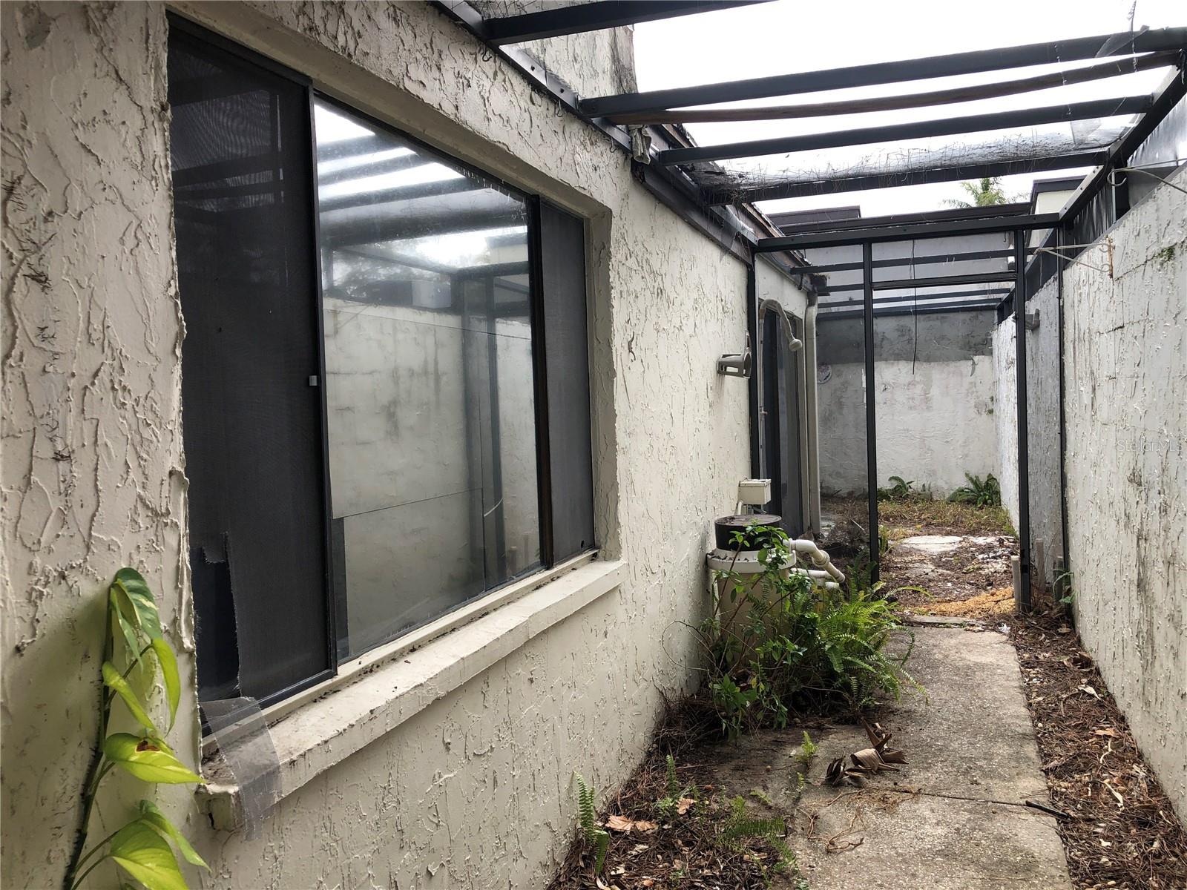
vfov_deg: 49.7
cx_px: 594
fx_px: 960
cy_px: 445
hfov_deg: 63.4
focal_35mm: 28
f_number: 1.8
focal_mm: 3.99
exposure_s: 1/400
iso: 20
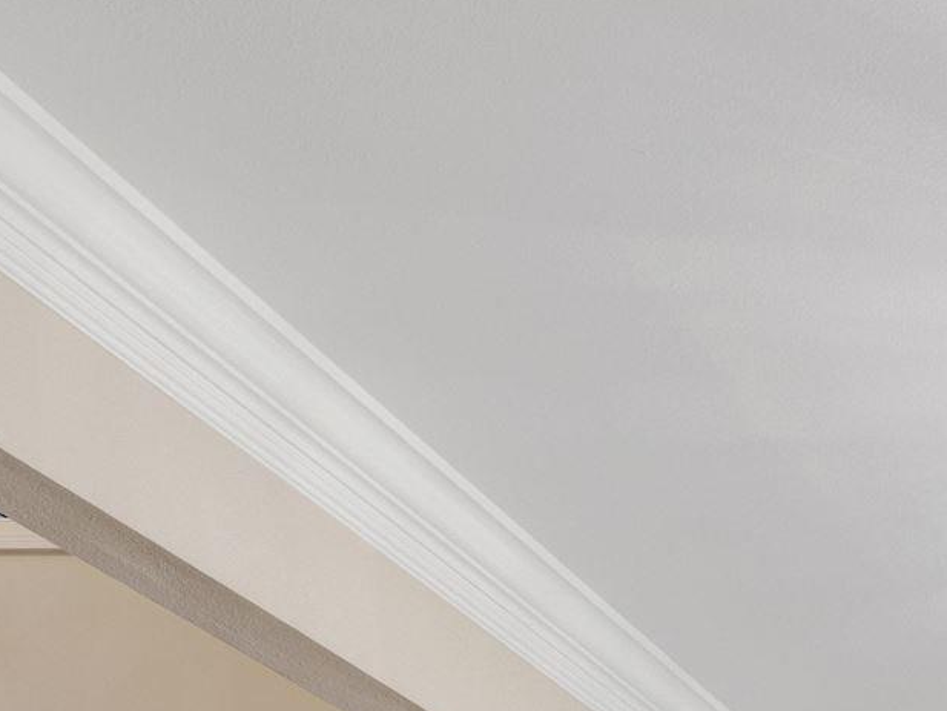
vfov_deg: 17.2
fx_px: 1833
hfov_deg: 22.8
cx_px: 1466
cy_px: 1341
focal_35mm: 67
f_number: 11
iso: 400
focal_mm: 14
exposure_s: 1/3
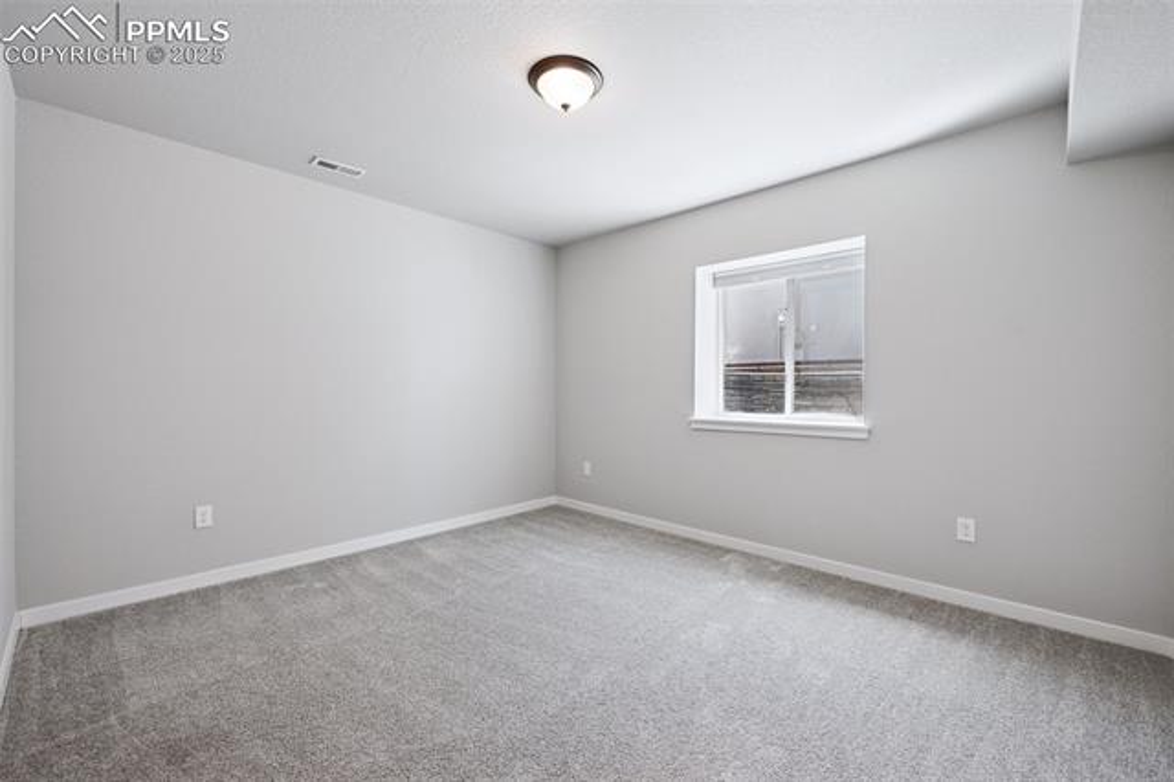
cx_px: 587
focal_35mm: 15
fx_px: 489
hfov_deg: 100.4
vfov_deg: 77.3
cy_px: 391
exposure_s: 1/100
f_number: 5
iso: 400
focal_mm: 15
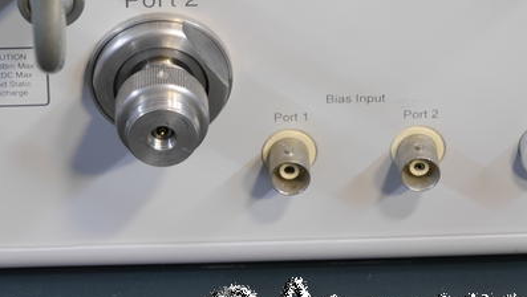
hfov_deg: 7.0
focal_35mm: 307
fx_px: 4293
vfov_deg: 4.0
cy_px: 154
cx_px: 263
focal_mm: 140
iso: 800
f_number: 14
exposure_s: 1/3.2
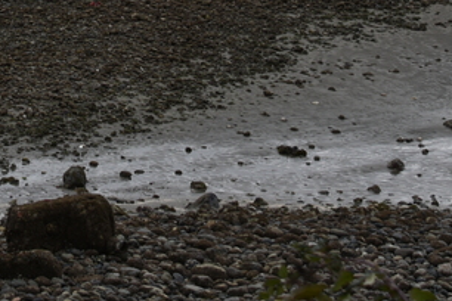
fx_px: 2523
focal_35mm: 201
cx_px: 65
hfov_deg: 10.2
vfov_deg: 6.7
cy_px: -229
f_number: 8
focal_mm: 48
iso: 100
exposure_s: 1/250
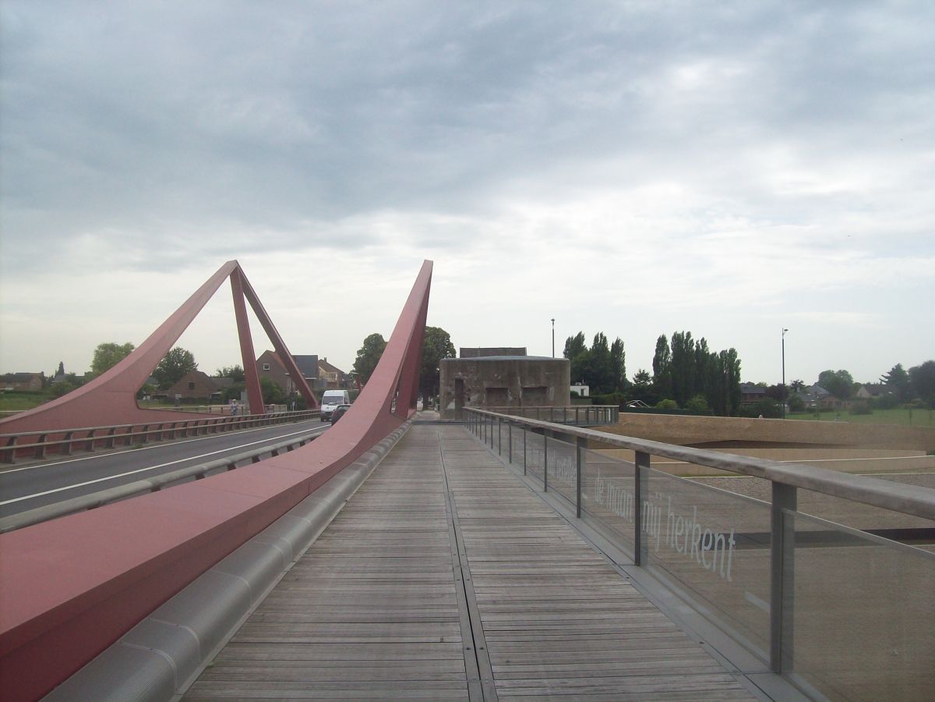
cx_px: 468
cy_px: 351
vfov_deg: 39.7
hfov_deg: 51.4
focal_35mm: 36
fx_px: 972
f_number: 4.8
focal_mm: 6
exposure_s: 1/527
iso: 80
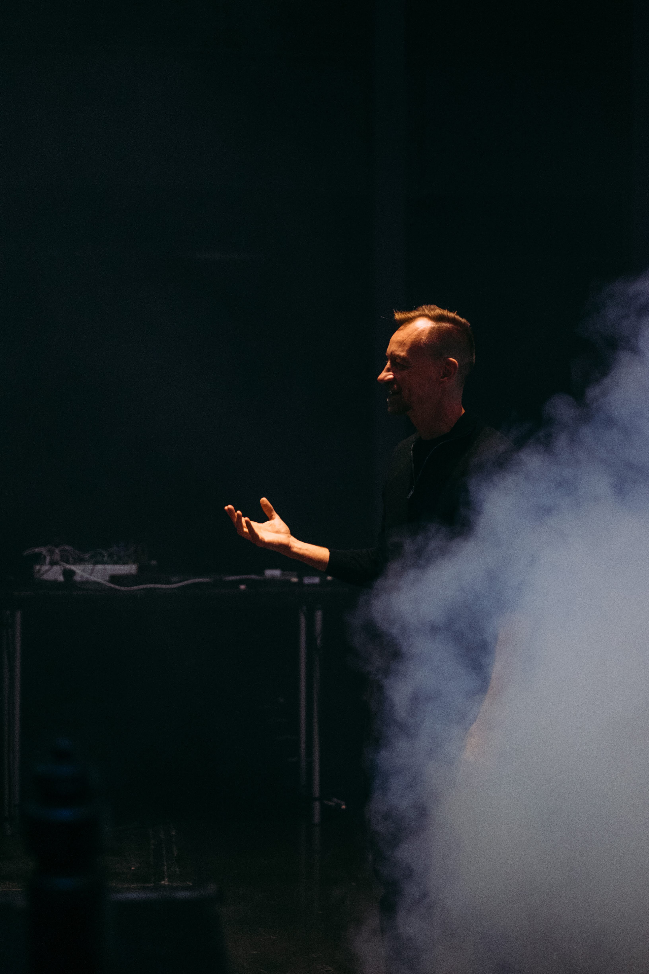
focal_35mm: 53
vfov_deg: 37.5
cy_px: 487
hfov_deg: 25.5
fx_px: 1433
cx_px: 324
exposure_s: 1/60
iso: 3200
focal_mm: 35
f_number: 1.4
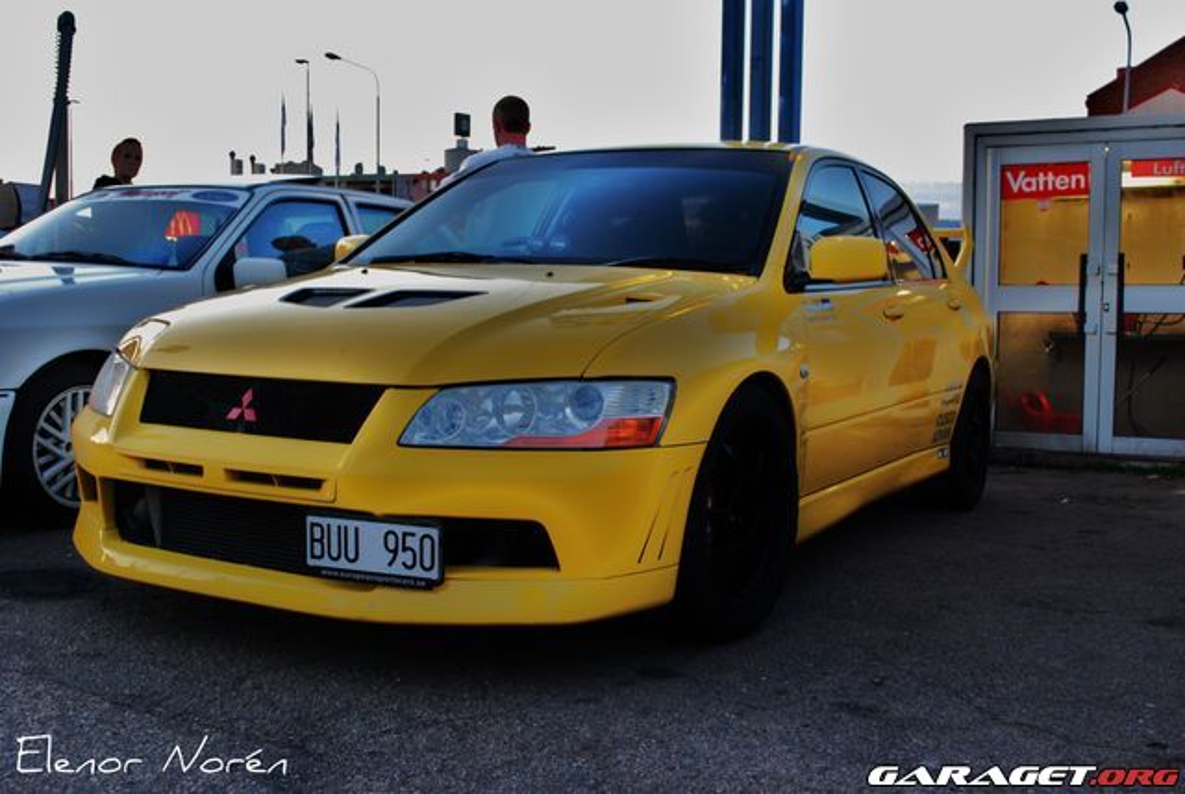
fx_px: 1187
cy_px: 397
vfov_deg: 37.0
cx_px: 592
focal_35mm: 36
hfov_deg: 53.1
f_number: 7.1
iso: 800
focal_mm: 24
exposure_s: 1/20
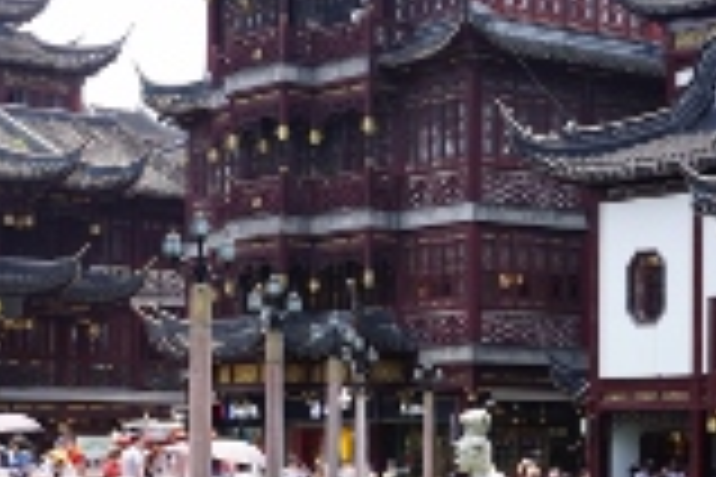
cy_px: 398
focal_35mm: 113
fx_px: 2247
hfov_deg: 17.7
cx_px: 684
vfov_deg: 12.1
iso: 100
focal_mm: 30
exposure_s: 1/100
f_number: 7.1
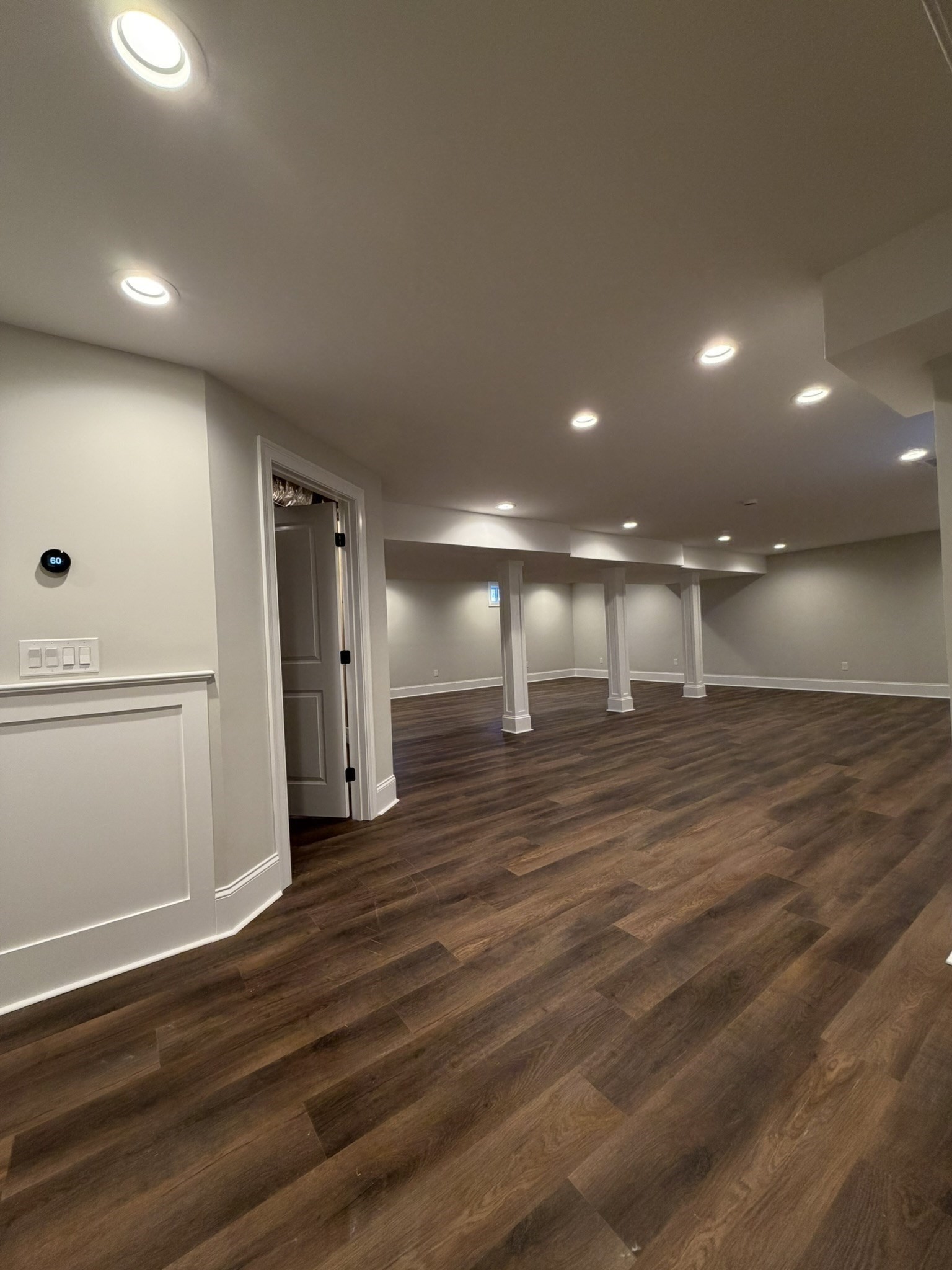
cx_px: 476
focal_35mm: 14
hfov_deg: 85.7
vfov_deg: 102.1
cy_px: 635
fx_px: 513
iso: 200
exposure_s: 1/60
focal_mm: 2.22
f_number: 2.2
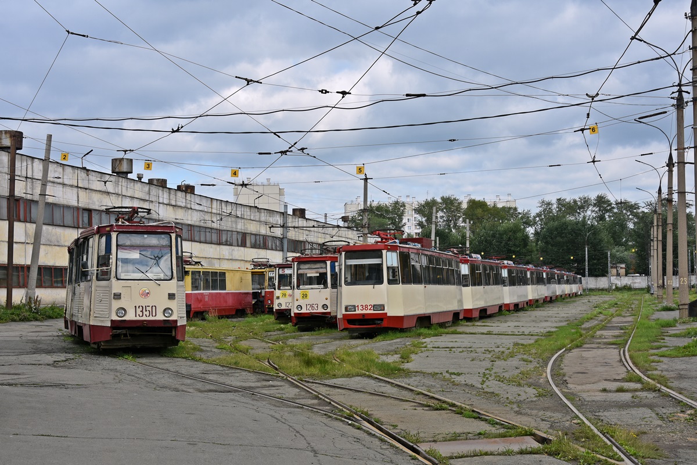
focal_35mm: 52
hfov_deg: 37.9
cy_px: 232
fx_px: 1016
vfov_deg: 25.8
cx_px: 348
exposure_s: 1/500
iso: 220
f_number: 8
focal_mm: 35
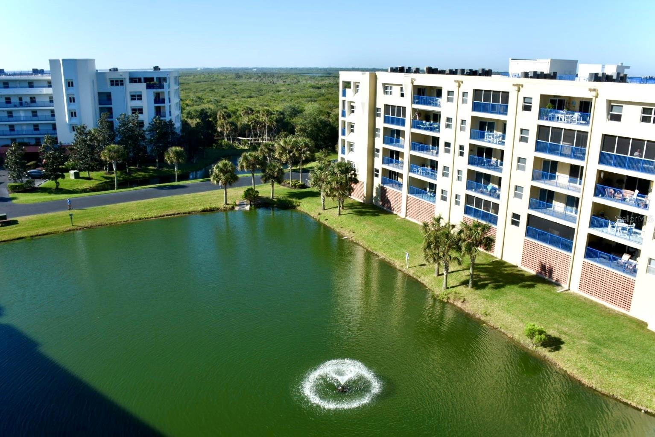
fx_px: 491
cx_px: 328
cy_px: 218
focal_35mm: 27
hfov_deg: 67.4
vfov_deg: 47.9
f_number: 9
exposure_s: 1/250
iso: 100
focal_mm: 18
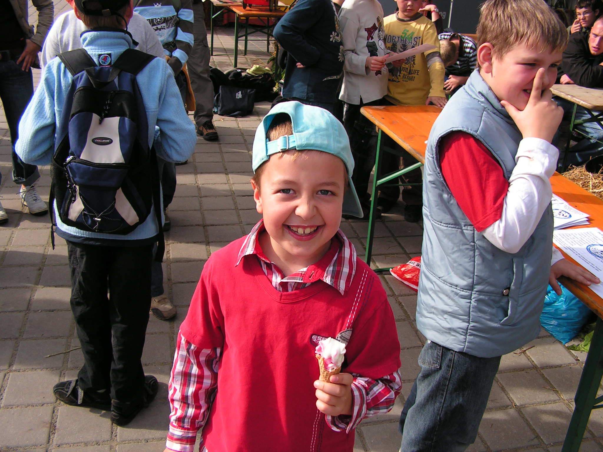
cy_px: 226
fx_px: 627
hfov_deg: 51.4
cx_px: 302
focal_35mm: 36
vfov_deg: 39.7
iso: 64
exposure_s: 1/400
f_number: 3.2
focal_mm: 6
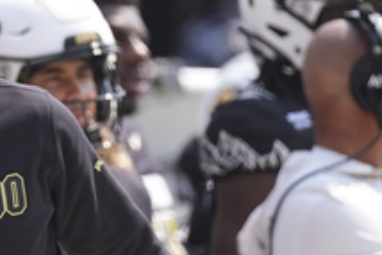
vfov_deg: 0.6
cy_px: 209
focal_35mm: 2153
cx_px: -73
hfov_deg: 1.0
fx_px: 22860
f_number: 4
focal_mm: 600
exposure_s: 1/1600
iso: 400
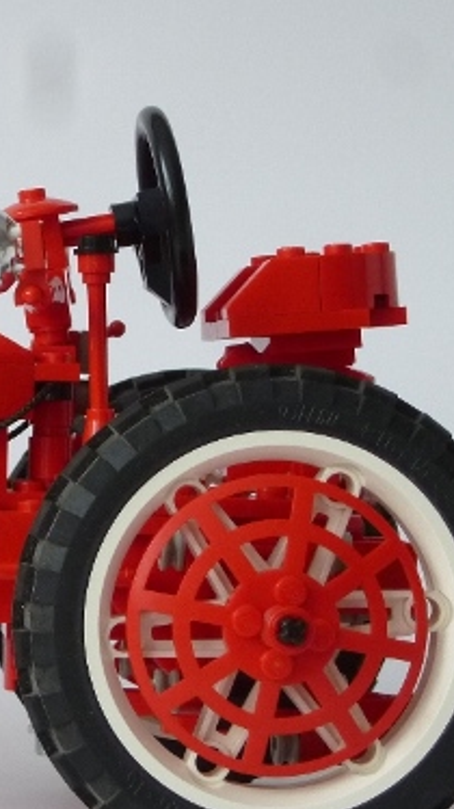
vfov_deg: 11.1
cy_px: 450
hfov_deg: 6.2
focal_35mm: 194
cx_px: -76
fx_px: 4157
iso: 400
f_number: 5
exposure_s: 1/50
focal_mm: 18.7
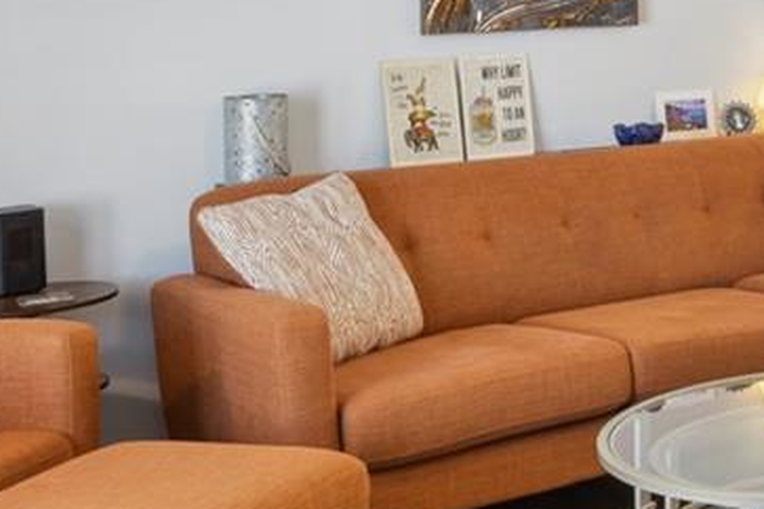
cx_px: 1097
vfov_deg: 16.8
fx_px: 1676
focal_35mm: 79
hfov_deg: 22.0
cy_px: -43
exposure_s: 1/20
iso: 400
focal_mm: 14
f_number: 11
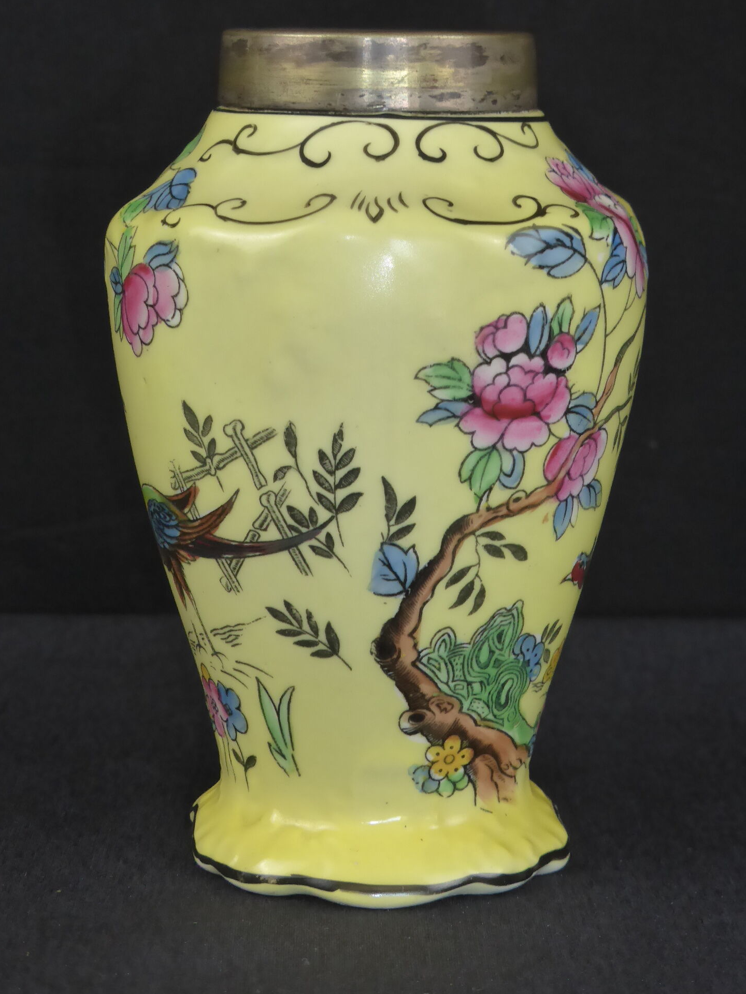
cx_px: 359
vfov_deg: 20.4
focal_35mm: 96
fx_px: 2758
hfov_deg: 15.4
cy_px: 471
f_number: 5.2
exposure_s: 1/60
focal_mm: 16.1
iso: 250
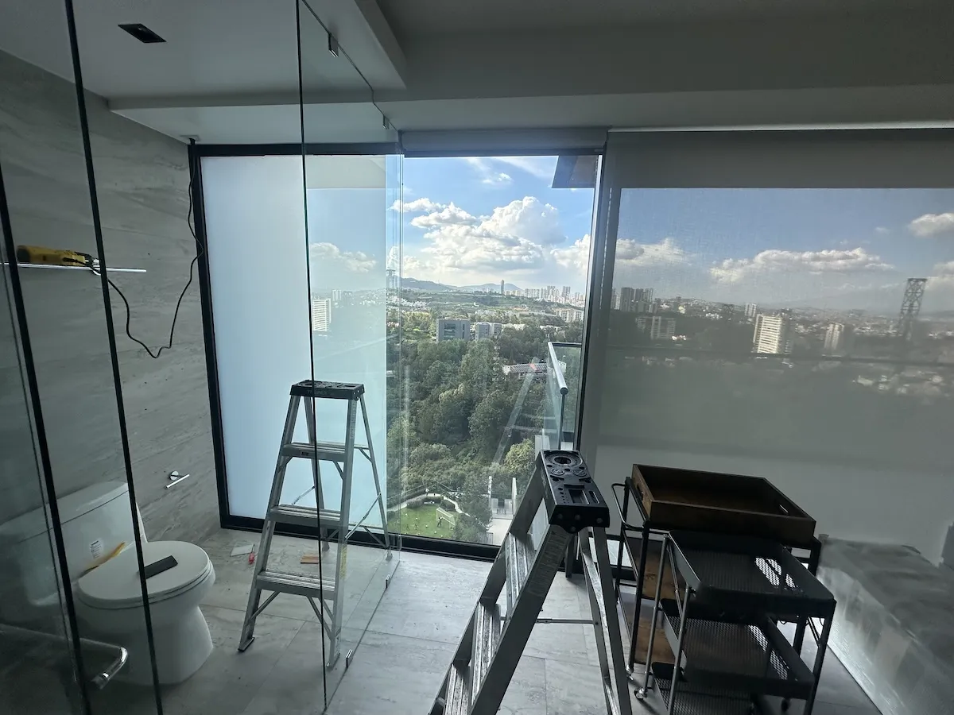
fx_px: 386
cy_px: 358
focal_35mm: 14
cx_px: 477
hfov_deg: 102.1
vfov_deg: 85.7
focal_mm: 2.22
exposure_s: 1/443
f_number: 2.2
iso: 40
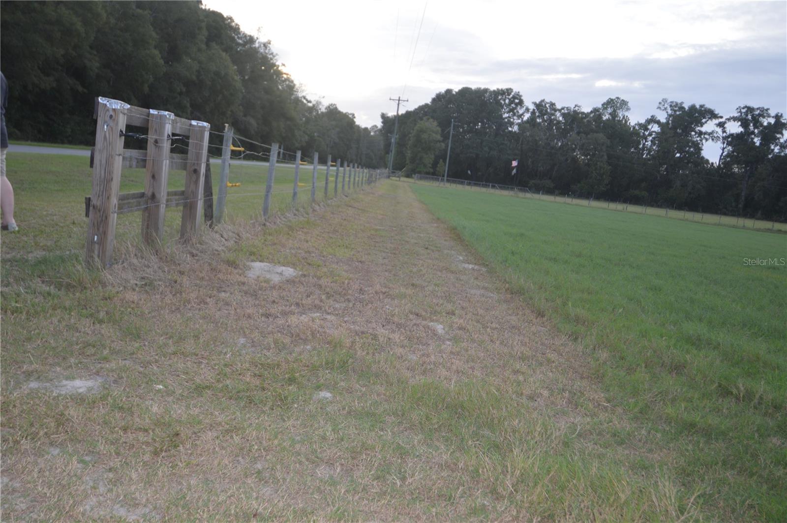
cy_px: 262
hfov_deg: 57.3
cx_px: 394
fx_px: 721
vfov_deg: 39.9
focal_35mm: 33
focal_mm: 22
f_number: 4
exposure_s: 1/125
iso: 100
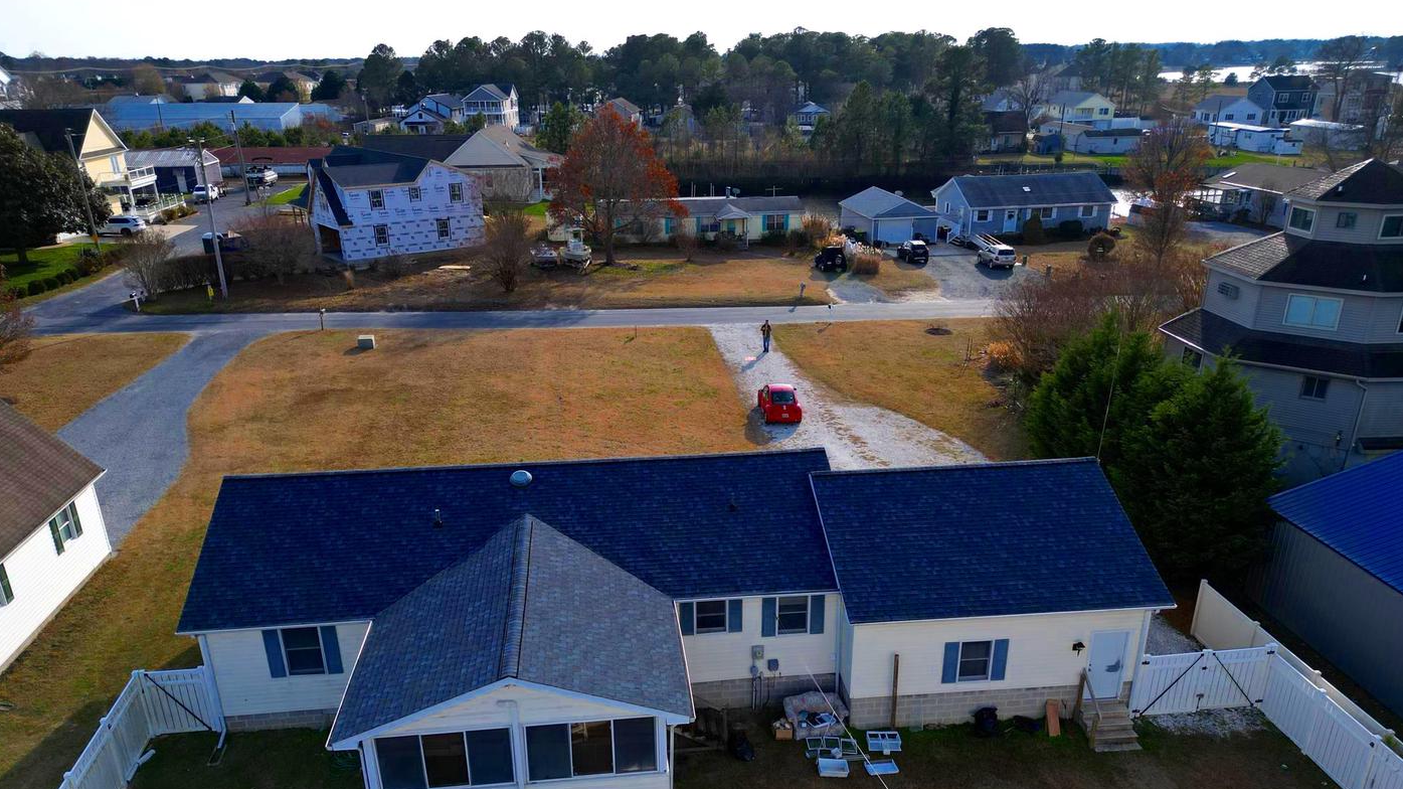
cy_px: 517
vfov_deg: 42.4
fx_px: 1004
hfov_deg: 69.9
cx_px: 685
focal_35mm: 27
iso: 100
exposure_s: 1/2000
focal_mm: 6.72
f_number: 1.7
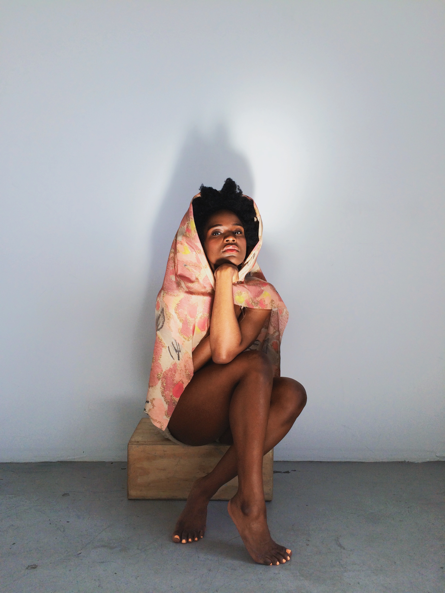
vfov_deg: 60.0
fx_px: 514
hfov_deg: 46.8
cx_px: 222
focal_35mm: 30
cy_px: 296
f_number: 2.2
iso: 32
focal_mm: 4.12
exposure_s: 1/360
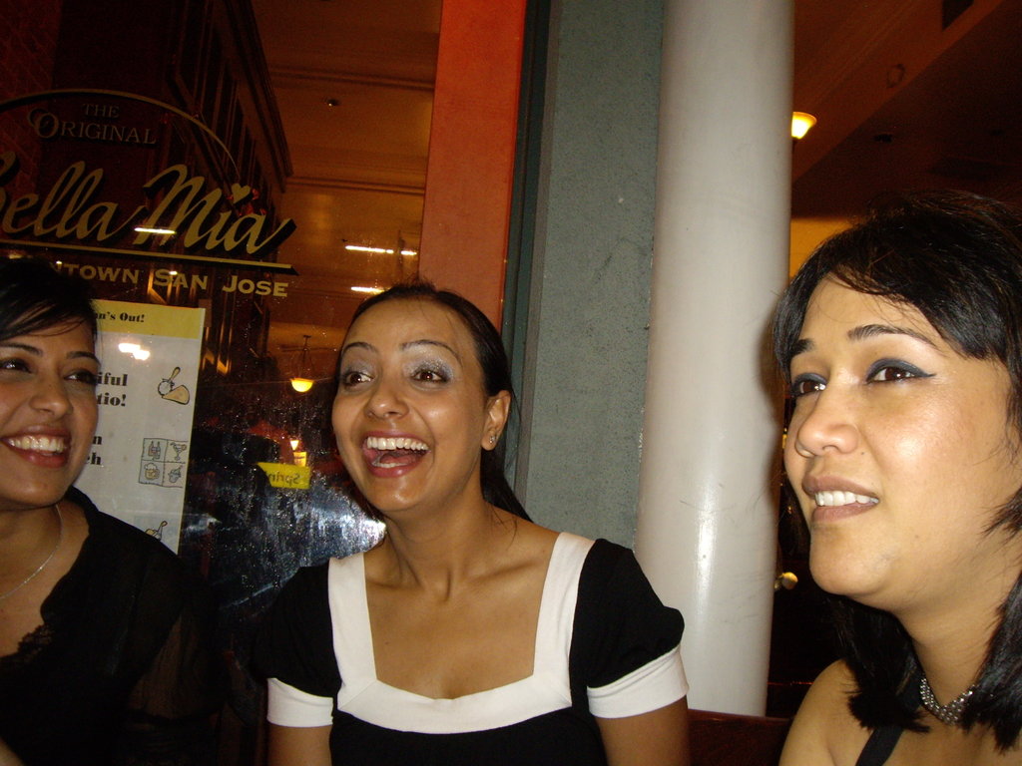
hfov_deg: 49.0
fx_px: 1122
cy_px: 383
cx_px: 511
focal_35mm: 38
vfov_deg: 37.7
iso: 200
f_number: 2.7
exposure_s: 1/15
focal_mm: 6.2
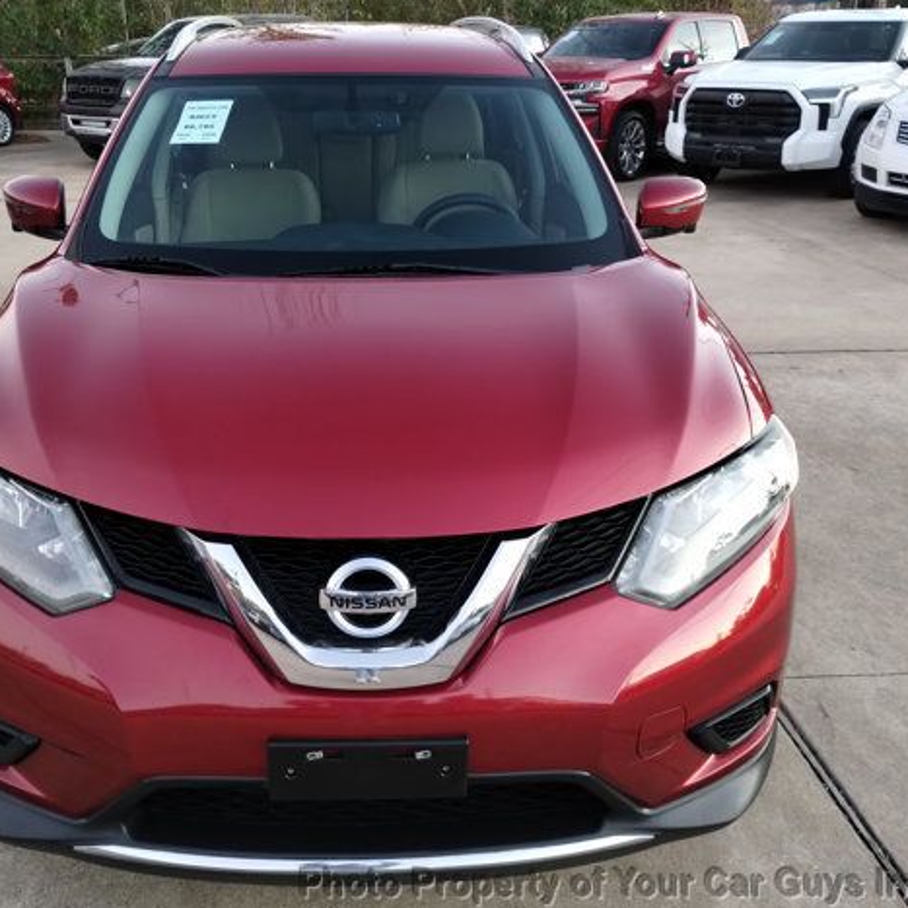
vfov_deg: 48.5
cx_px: 369
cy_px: 455
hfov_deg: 48.2
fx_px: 1009
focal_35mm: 34
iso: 1109
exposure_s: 1/30
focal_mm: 4.27
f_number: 1.8
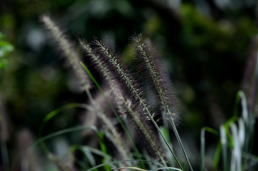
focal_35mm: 180
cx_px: 129
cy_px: 86
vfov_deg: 7.6
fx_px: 1287
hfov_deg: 11.4
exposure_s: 1/640
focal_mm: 120
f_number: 3.5
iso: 100
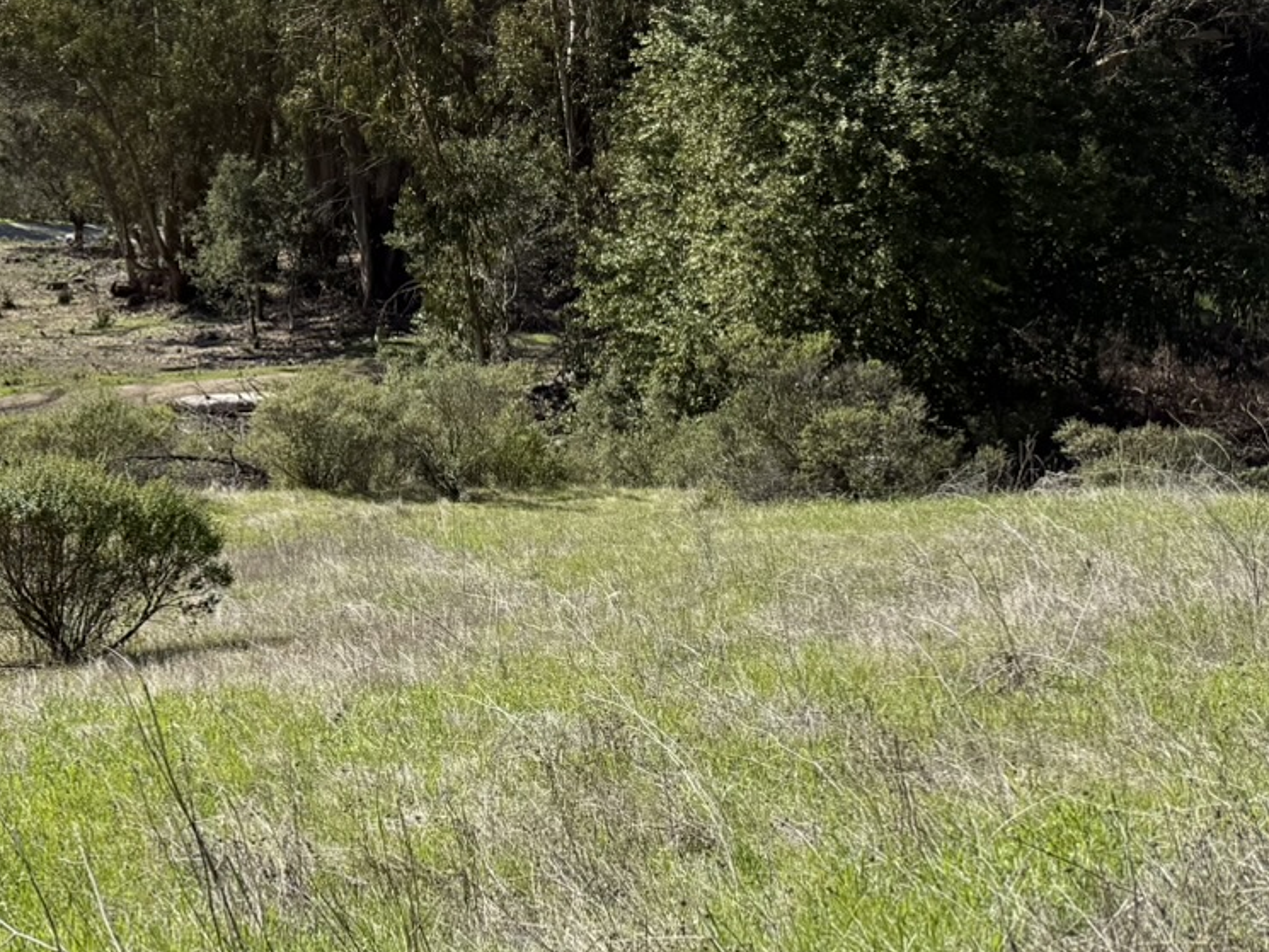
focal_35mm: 66
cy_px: -2
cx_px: -310
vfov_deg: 21.5
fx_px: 2420
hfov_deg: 25.8
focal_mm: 6.76
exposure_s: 1/5319
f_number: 1.78
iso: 80
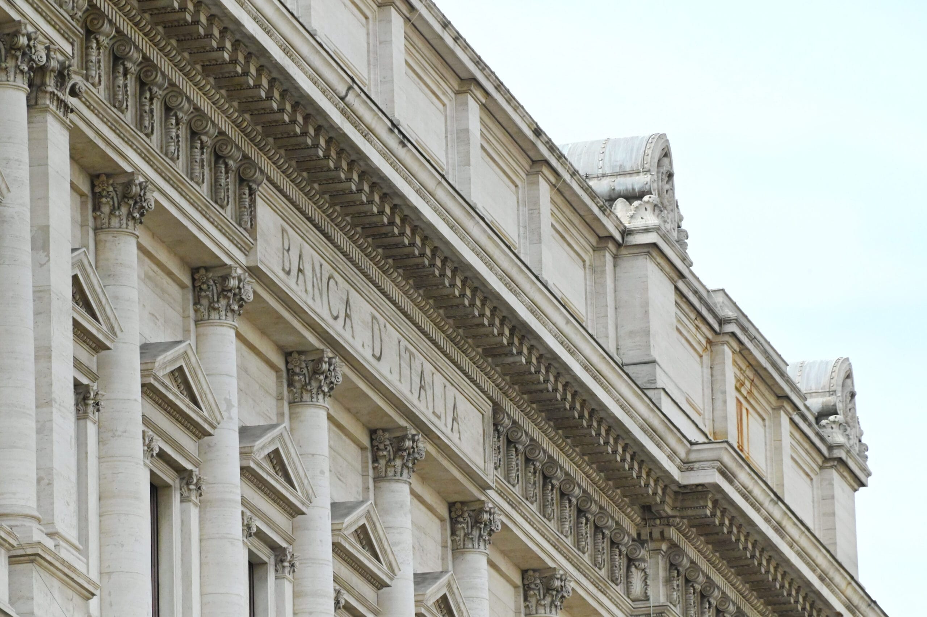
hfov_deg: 6.9
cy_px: 308
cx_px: 464
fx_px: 7719
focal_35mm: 300
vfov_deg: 4.6
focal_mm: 300
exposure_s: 1/8000
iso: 8000
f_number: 14
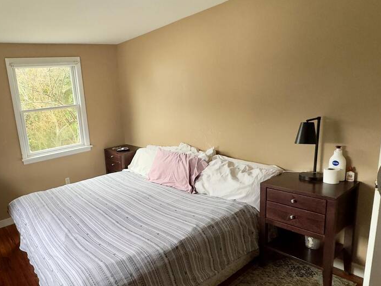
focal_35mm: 24
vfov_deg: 56.7
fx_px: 264
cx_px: 112
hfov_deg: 68.5
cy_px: 156
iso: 320
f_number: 2.2
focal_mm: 2.22
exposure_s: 1/60
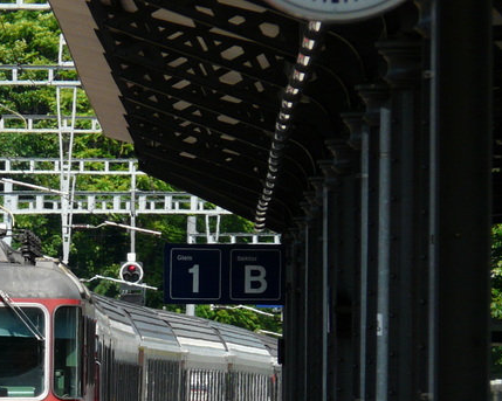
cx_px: -67
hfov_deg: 2.7
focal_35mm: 714
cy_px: 382
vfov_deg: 2.2
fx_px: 10606
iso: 100
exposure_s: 1/320
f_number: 5.6
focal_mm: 51.6
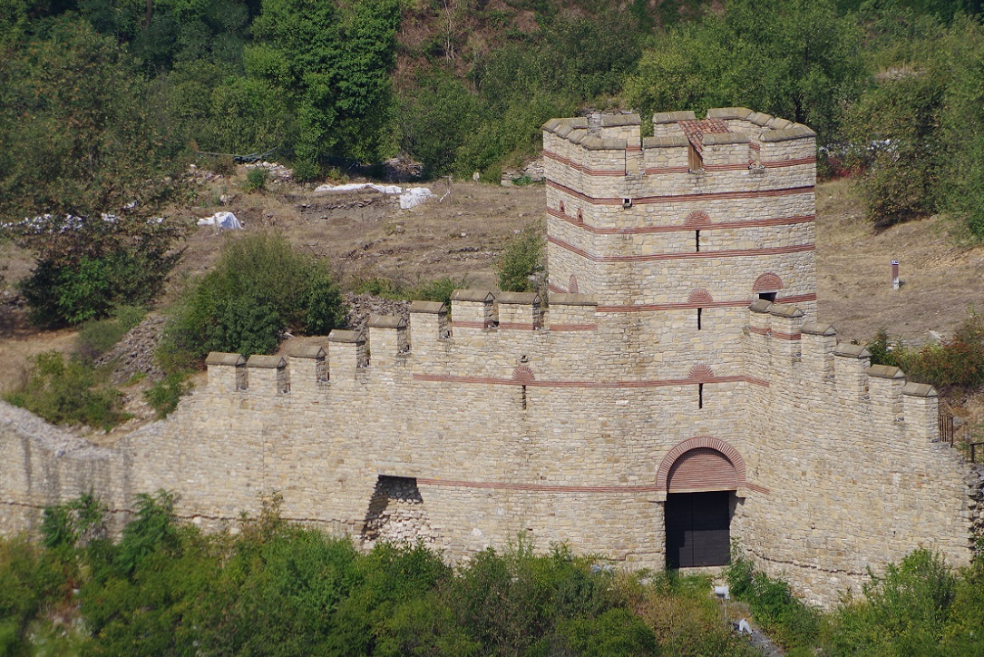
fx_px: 13998
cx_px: 516
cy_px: 352
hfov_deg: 4.0
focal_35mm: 512
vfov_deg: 2.7
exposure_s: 1/400
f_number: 8
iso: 100
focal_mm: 300
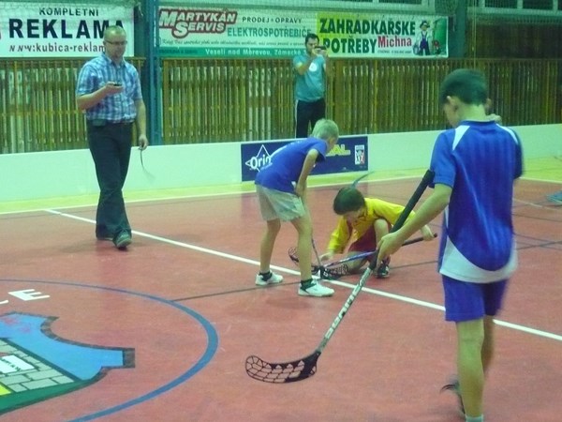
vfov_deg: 21.6
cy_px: 211
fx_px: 1104
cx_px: 281
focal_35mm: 68
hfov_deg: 28.6
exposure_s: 1/20
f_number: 3.4
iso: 800
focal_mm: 8.3
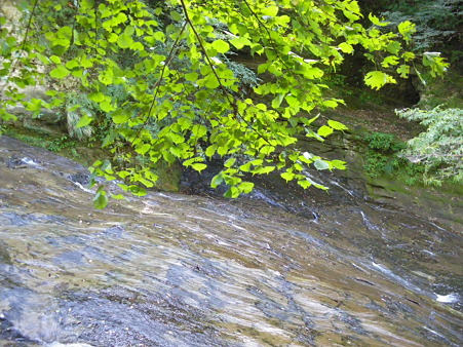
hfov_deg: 51.4
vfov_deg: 39.6
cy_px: 174
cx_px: 232
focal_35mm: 36
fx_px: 481
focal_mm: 6.3
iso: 800
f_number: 3.5
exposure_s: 1/30
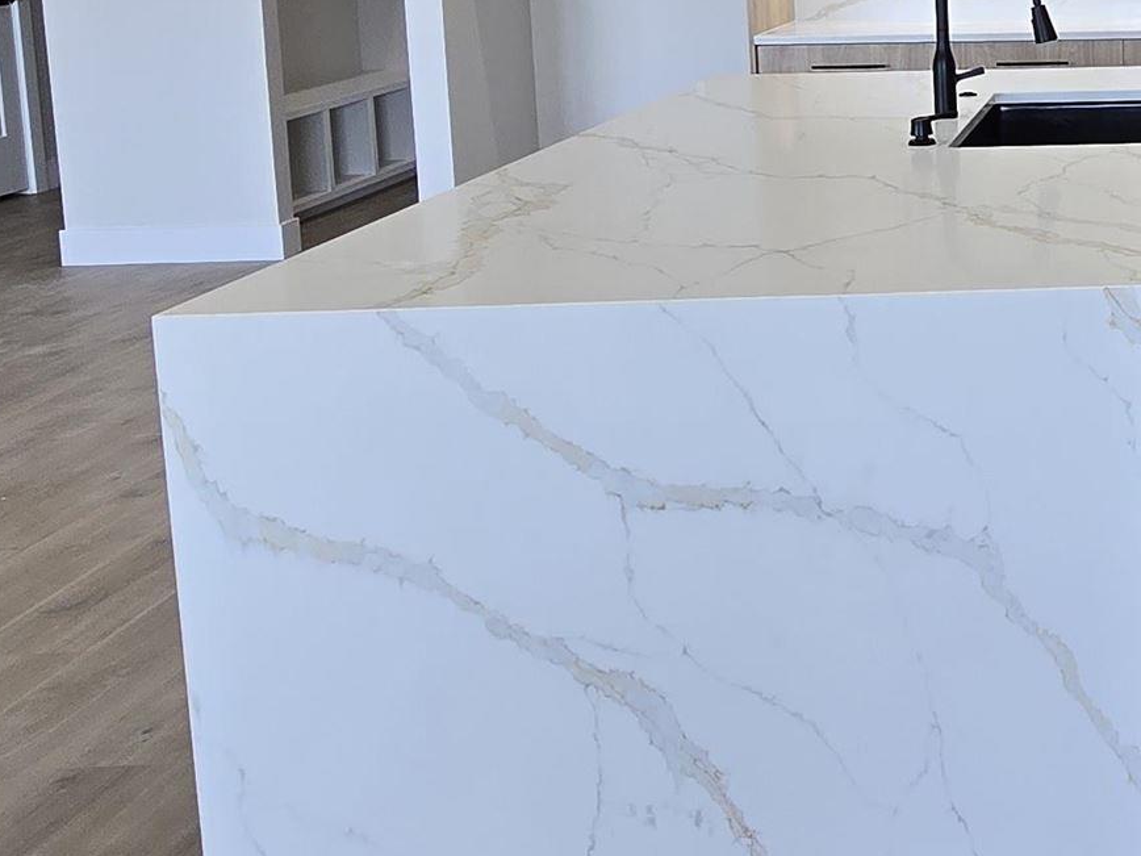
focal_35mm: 46
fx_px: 1516
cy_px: 38
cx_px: 1330
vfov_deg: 29.8
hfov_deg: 34.1
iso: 64
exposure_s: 1/60
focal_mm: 2.2
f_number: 2.2
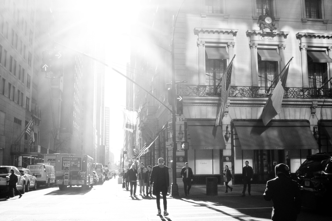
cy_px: 110
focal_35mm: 41
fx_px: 378
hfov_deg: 47.4
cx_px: 166
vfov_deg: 32.6
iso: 800
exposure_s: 1/400
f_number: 9
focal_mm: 24.2
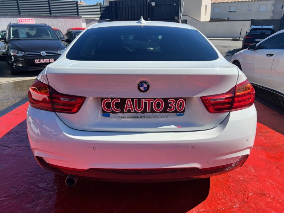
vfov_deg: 53.1
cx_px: 142
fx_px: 213
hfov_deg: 67.3
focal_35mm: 26
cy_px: 106
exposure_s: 1/3165
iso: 50
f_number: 1.5
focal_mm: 5.7
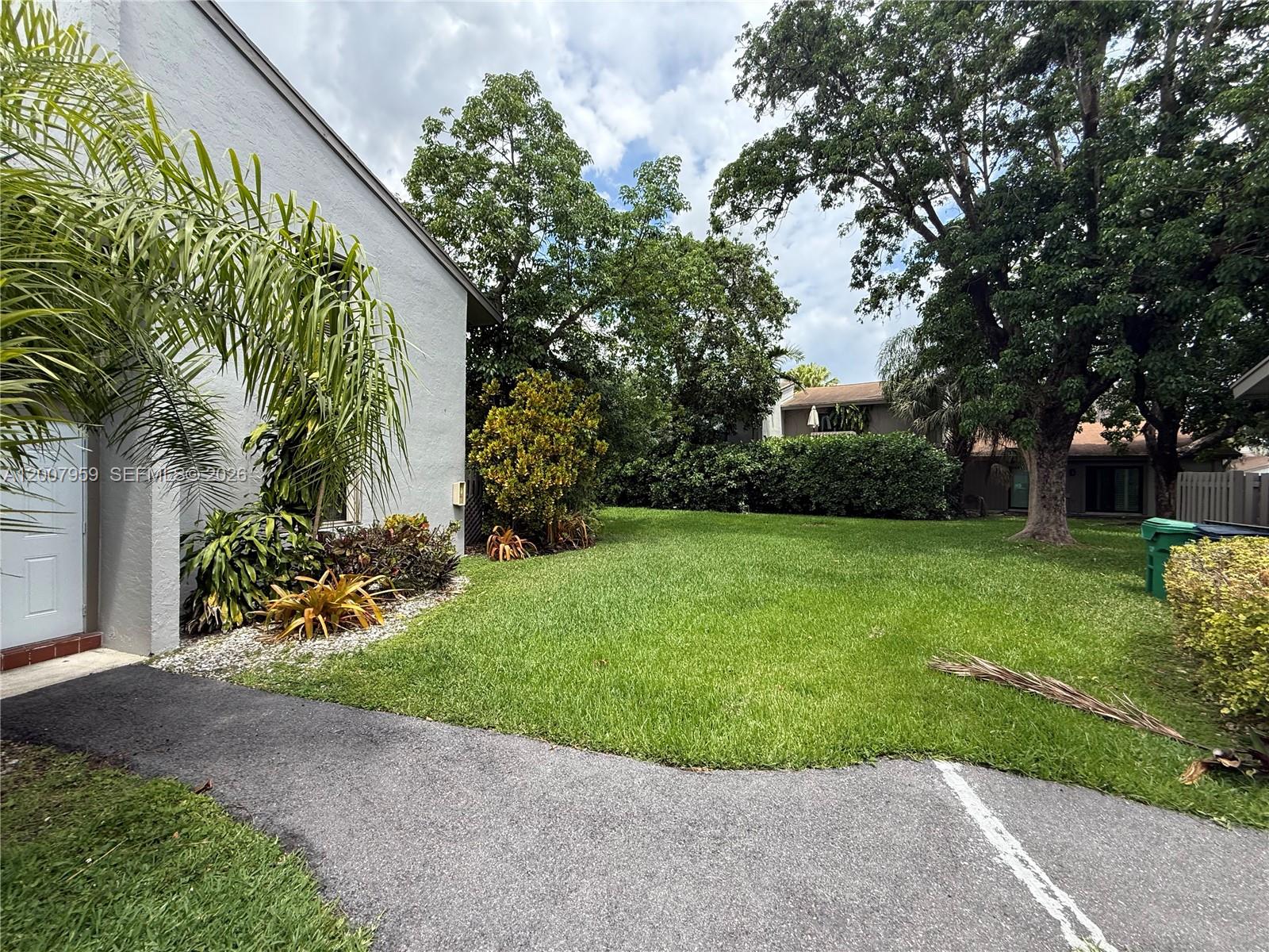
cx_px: 634
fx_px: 513
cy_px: 476
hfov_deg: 102.1
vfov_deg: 85.7
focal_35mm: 14
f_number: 2.2
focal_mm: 2.22
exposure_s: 1/760
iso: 64
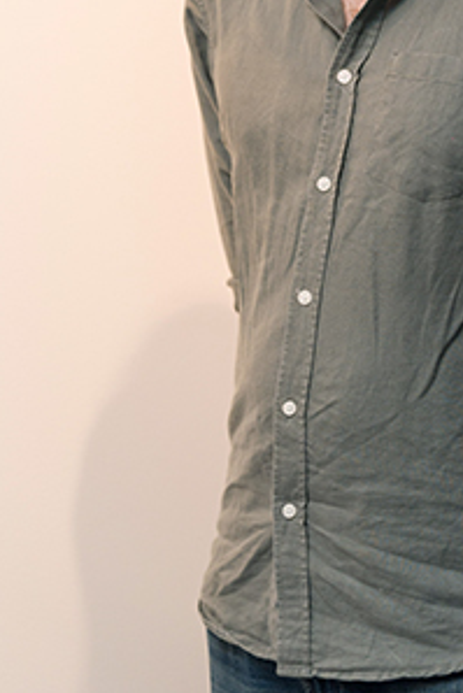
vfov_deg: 13.5
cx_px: 511
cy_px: -3
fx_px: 2890
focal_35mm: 150
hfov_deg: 9.1
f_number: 2.8
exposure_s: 1/100
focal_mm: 66
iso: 320
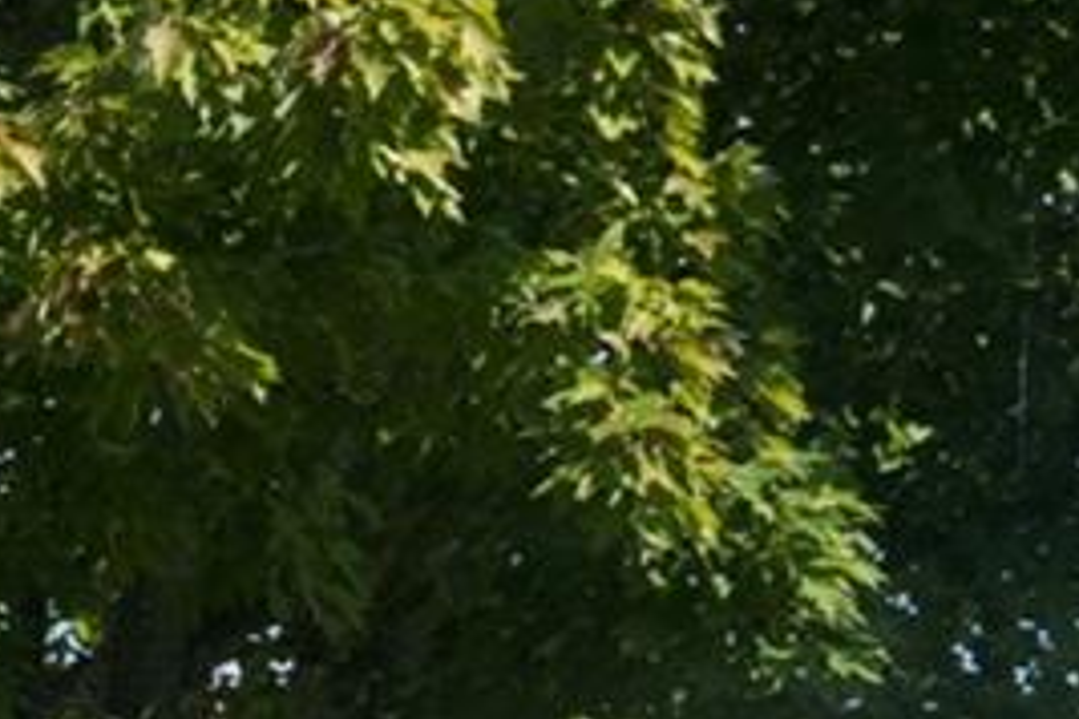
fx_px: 5395
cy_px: 1394
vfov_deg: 7.4
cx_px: -2134
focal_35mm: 180
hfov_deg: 9.2
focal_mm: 20
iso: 100
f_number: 6.3
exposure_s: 1/200
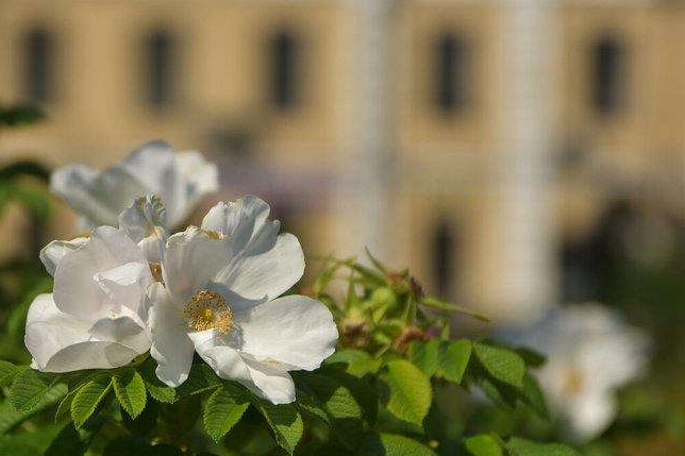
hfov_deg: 12.3
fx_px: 3177
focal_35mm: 167
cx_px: 208
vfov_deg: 8.2
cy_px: 316
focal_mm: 70
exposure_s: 1/800
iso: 100
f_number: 4
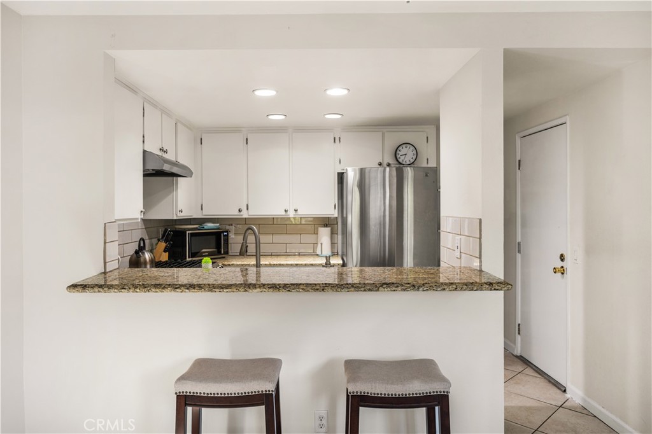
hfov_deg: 76.1
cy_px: 217
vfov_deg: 55.1
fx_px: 416
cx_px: 326
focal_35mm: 23
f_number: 5.6
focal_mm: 23
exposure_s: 1/10
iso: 100
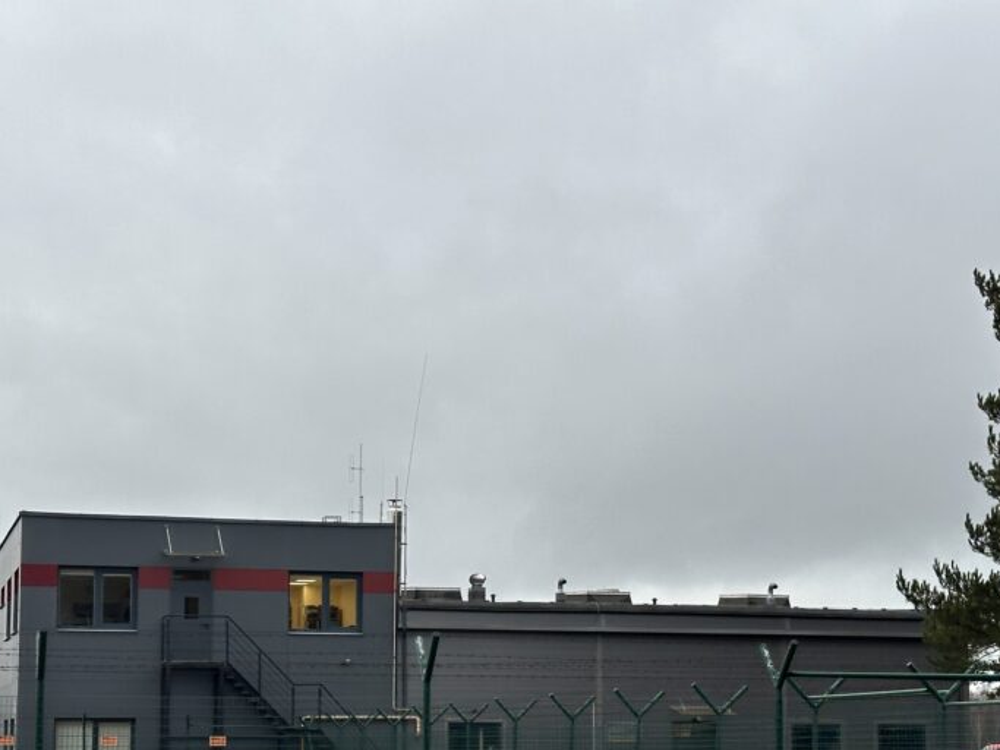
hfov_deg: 27.0
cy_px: 551
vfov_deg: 20.3
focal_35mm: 72
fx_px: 2080
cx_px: 515
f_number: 1.78
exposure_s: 1/564
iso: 64
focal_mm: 6.86
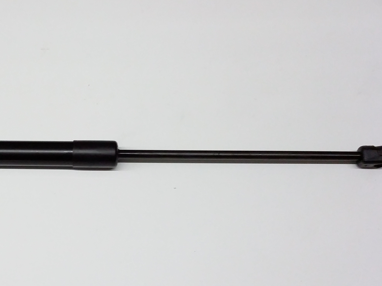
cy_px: 165
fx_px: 585
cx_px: 82
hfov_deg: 35.1
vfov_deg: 27.5
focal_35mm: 53
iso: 160
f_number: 2.4
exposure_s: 1/30
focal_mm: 3.4
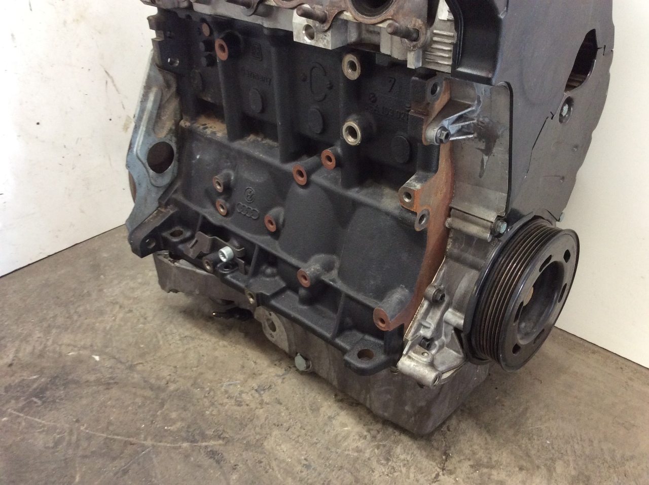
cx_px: 324
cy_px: 242
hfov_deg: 56.9
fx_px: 599
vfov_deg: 44.1
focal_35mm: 32
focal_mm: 3.3
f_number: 2.4
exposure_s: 1/24
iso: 125
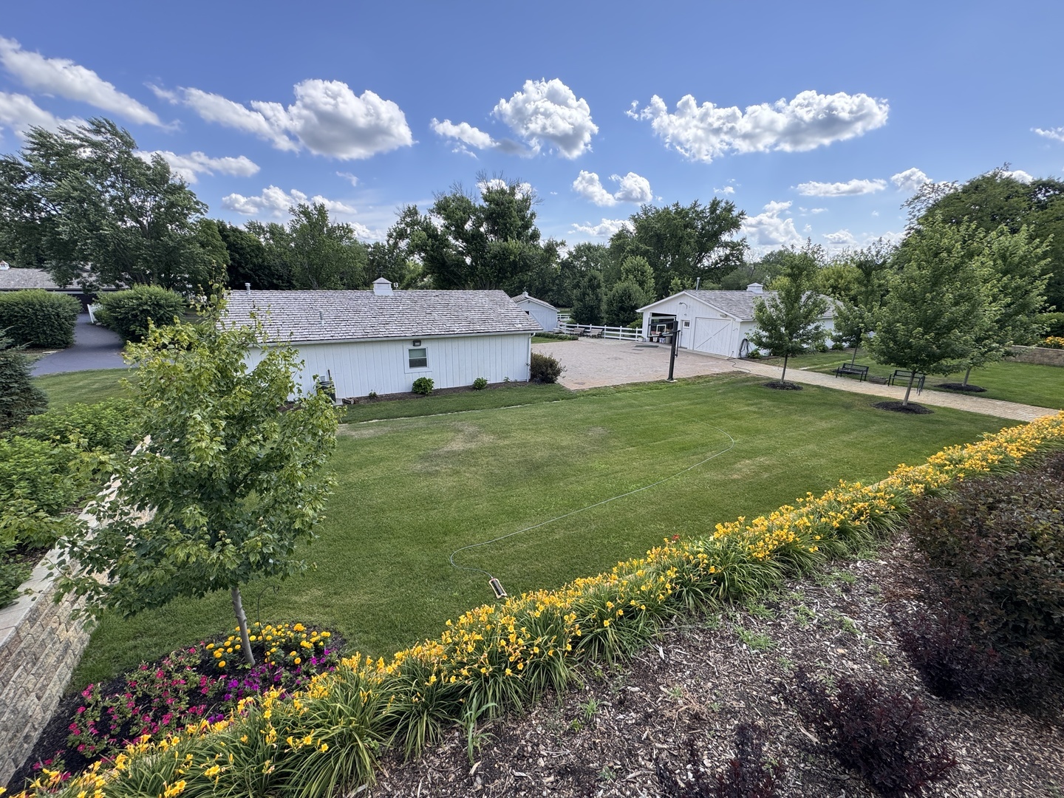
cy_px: 399
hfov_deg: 102.1
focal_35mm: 14
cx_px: 532
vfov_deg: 85.7
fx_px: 430
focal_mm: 2.22
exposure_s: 1/467
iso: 50
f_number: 2.2
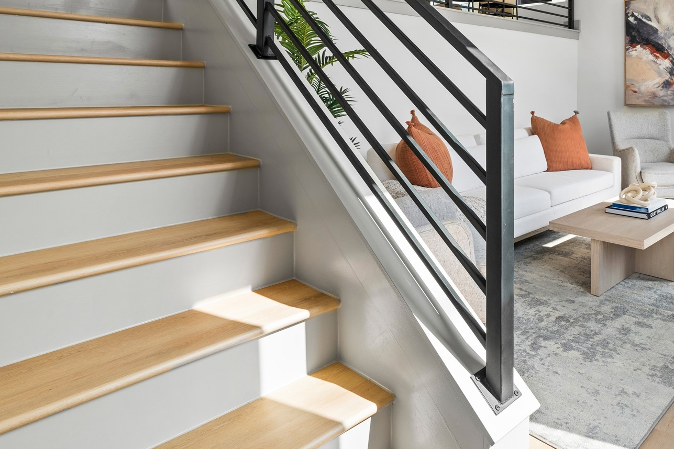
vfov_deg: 45.3
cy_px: 85
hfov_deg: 64.7
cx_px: 474
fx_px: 505
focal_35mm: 27
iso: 200
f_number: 9
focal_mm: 16
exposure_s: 1/8
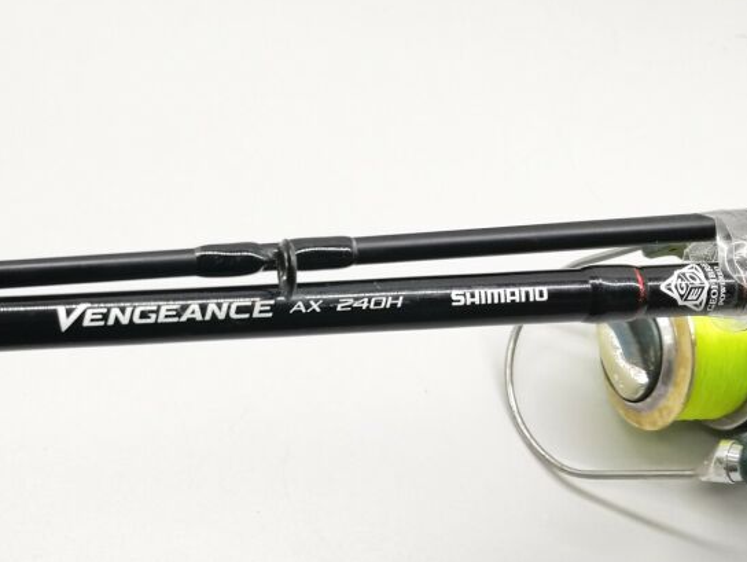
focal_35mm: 48
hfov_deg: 39.0
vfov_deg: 30.3
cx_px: 229
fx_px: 1037
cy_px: 314
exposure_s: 1/50
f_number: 1.8
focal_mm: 3.95
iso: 64
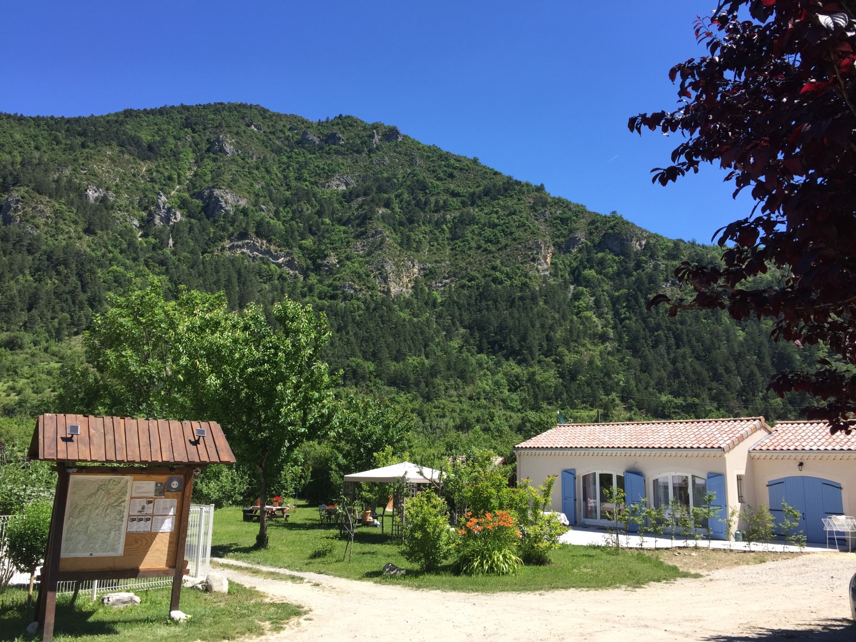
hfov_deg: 61.7
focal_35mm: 29
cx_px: 428
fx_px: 717
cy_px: 321
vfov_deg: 48.2
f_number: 2.2
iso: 32
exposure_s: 1/1099
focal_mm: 4.15
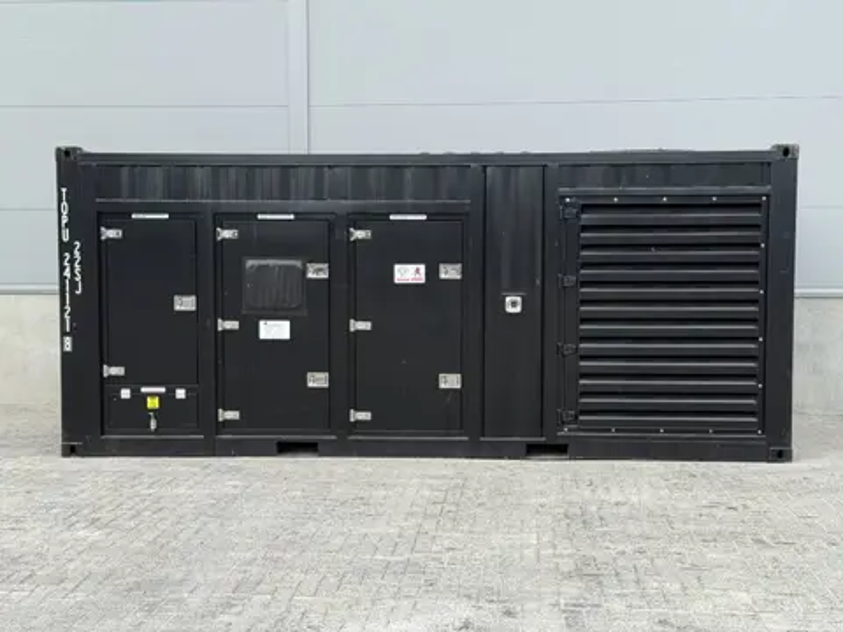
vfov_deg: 30.3
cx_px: 422
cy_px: 316
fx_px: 1169
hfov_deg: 39.7
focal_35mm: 48
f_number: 1.78
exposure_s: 1/1185
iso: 80
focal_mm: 6.76
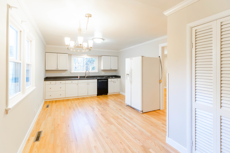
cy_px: 76
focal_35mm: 17
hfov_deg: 93.3
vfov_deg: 70.4
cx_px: 115
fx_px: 109
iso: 125
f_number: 4.5
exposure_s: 1/50
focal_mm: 17
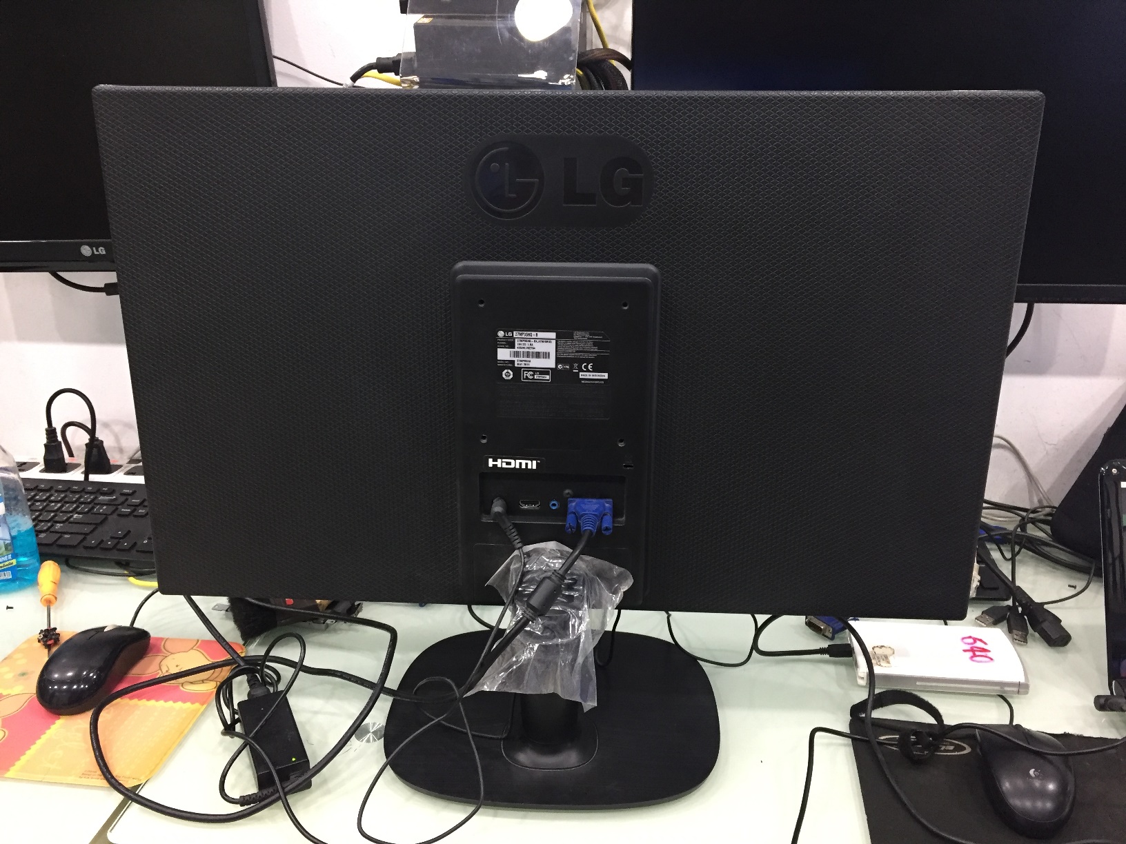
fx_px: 943
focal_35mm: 29
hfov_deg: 61.7
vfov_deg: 48.2
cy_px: 422
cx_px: 563
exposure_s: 1/33
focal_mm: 4.15
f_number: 2.2
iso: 200
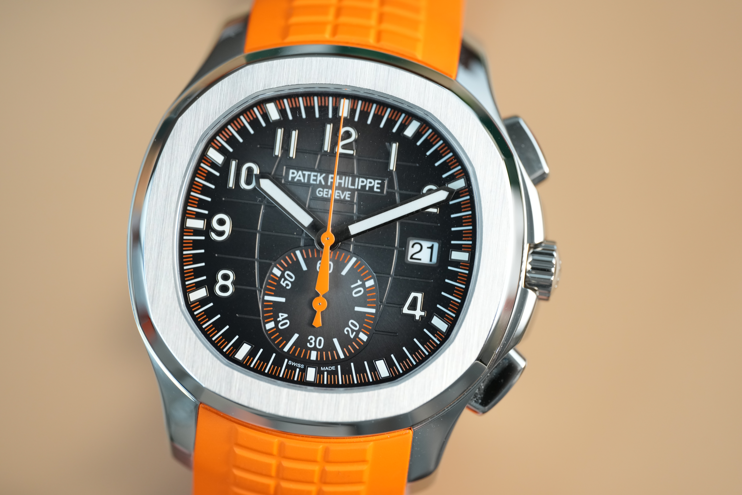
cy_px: 248
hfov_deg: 19.5
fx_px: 2164
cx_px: 371
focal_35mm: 105
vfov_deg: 13.0
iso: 1250
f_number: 4
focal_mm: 105
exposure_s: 1/30
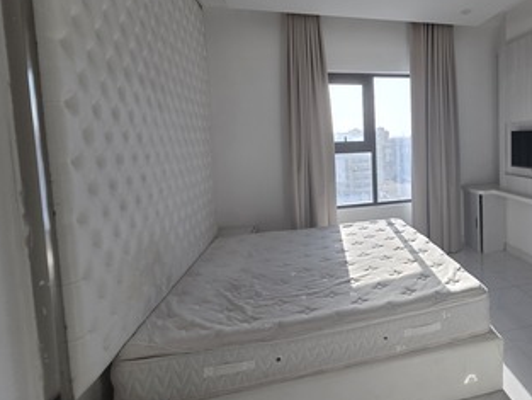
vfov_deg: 68.0
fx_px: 292
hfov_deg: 79.7
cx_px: 383
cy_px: 159
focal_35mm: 19
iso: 40
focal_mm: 2.2
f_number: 1.9
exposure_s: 1/265
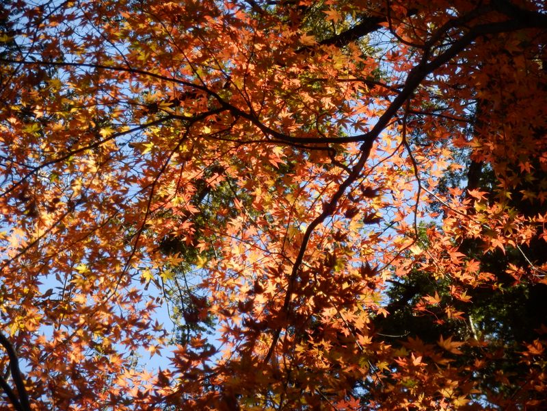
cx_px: 274
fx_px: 3129
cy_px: 206
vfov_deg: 7.5
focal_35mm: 198
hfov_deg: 10.0
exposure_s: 1/200
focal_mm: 35.1
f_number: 5.8
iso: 125
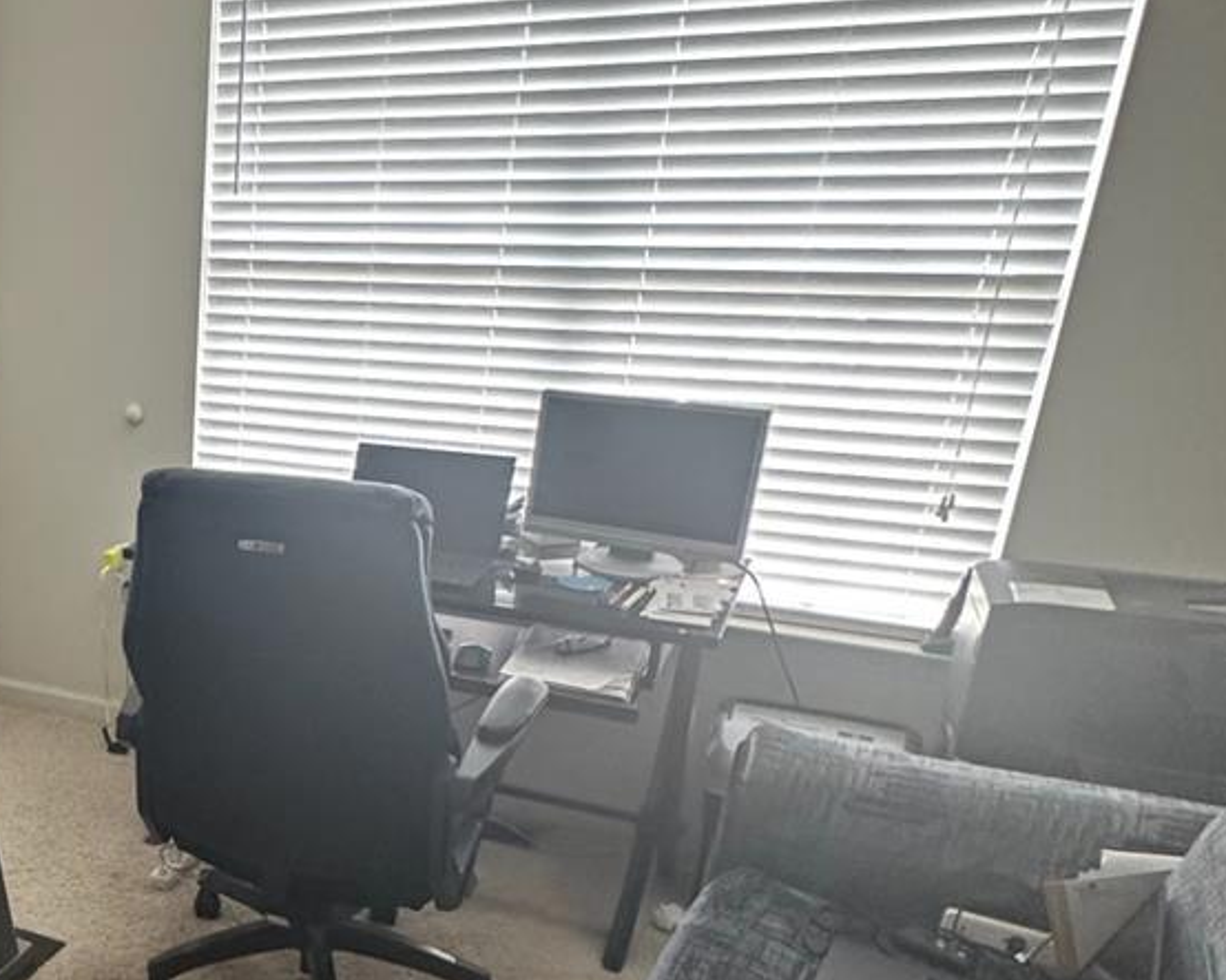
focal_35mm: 37
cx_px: 8
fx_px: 1342
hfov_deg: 42.6
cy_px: 677
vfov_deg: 39.5
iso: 320
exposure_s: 1/120
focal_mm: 2.22
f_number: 2.2
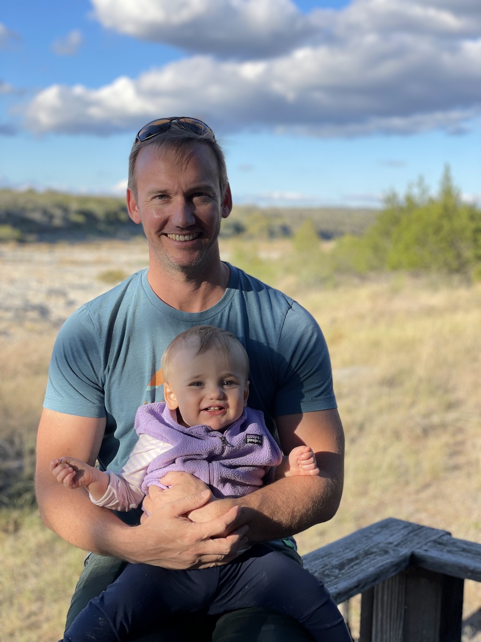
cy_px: 321
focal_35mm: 52
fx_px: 963
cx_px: 240
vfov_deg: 36.8
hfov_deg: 28.0
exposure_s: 1/631
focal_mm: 6
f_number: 2
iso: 32
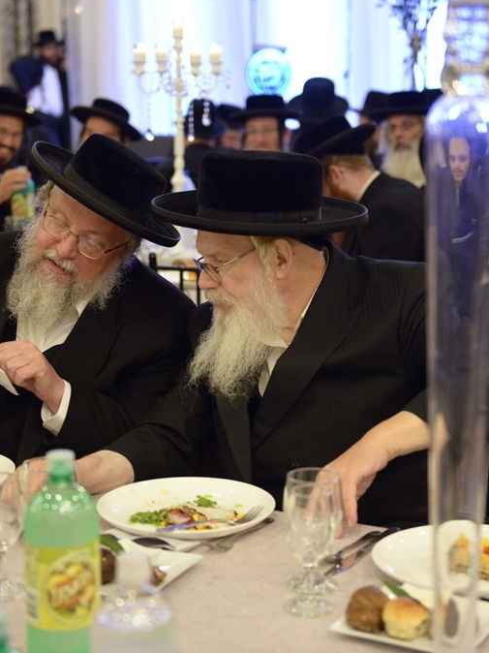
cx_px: 264
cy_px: 324
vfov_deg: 25.7
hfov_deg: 19.4
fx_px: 1432
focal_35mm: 76
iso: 2000
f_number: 2.8
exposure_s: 1/125
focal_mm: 52
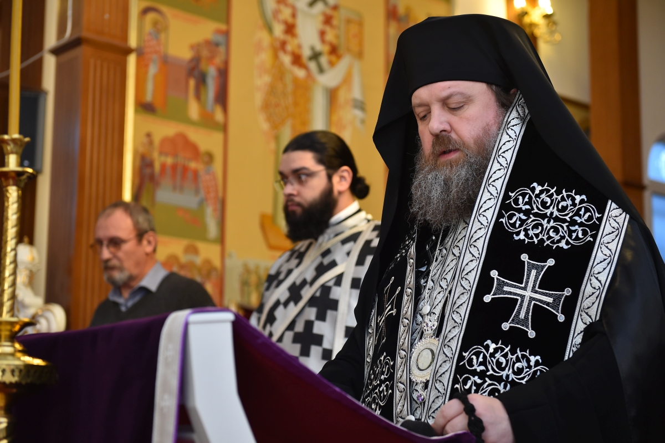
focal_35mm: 66
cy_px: 222
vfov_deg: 20.6
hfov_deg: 30.5
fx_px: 1219
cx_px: 332
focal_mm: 66
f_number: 3.5
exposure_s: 1/125
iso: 1600
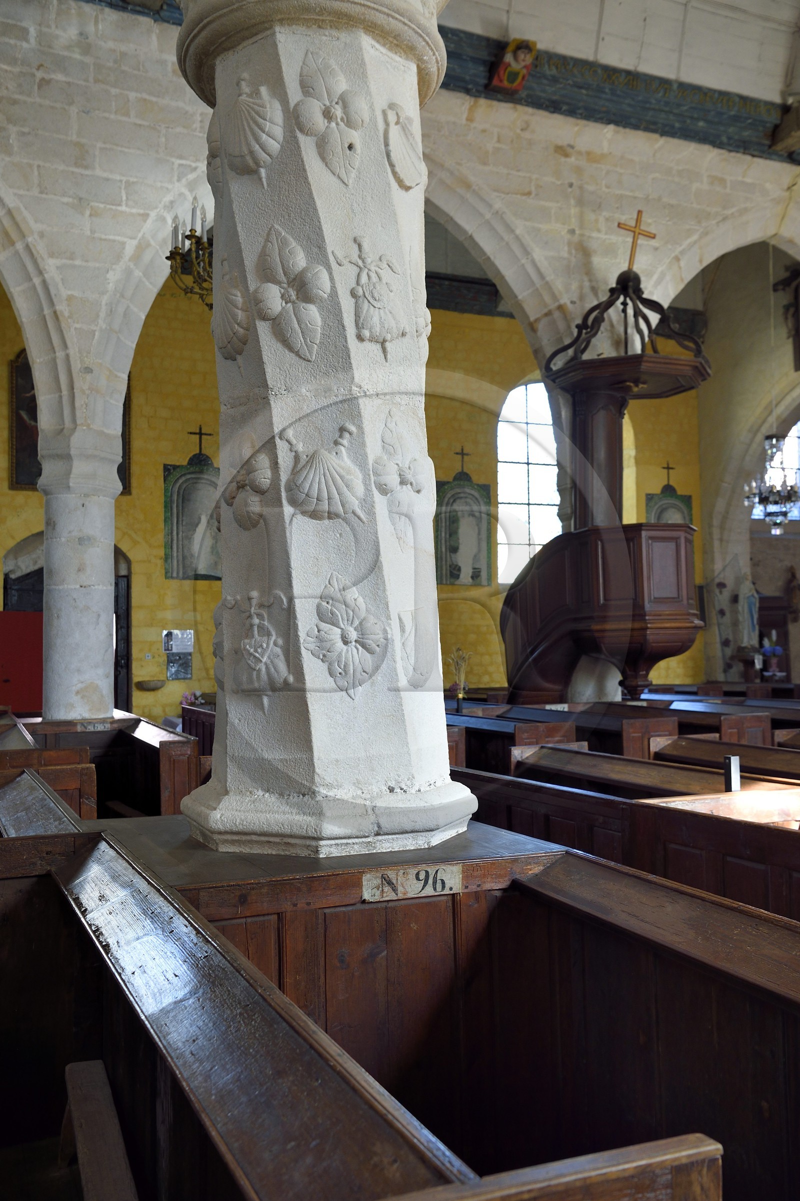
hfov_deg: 41.1
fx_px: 1068
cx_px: 400
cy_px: 600
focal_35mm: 32
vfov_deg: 58.7
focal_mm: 32
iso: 800
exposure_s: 1/50
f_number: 5.6
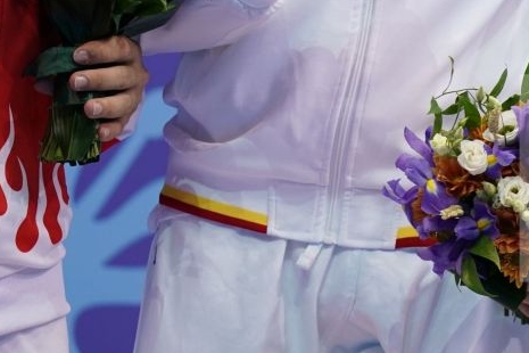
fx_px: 22775
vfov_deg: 0.9
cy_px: -227
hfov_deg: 1.3
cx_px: 626
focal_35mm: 1550
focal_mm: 400
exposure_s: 1/500
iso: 500
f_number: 2.8
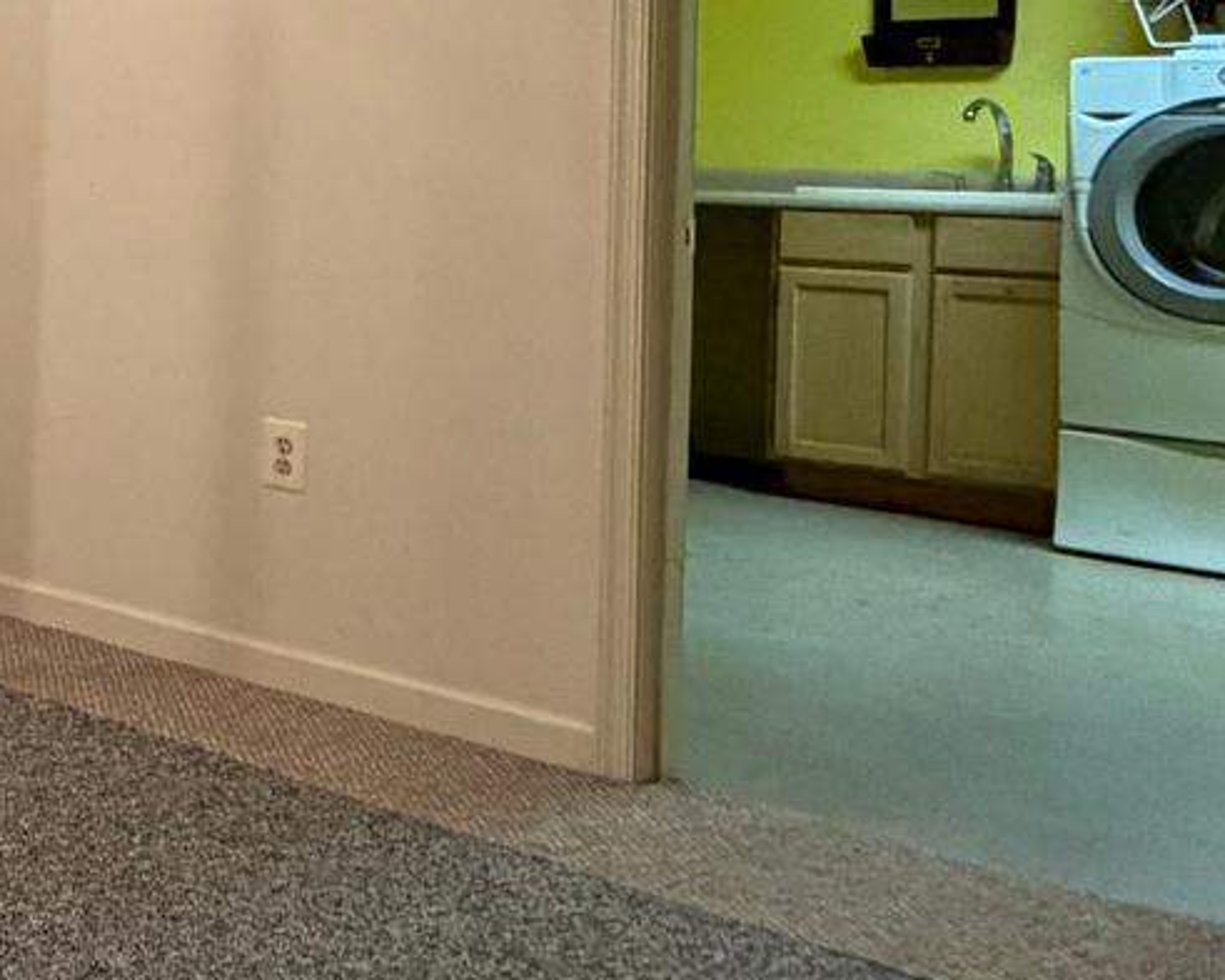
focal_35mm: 57
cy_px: 160
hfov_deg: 24.4
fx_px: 2067
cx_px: -689
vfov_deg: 26.1
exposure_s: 1/60
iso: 400
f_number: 2.2
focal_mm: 2.22
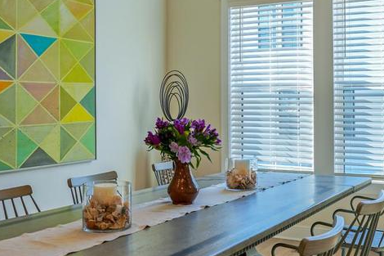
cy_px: 88
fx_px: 522
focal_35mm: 49
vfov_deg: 27.4
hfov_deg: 40.2
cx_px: 230
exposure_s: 1/60
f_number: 4
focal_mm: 16
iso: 100
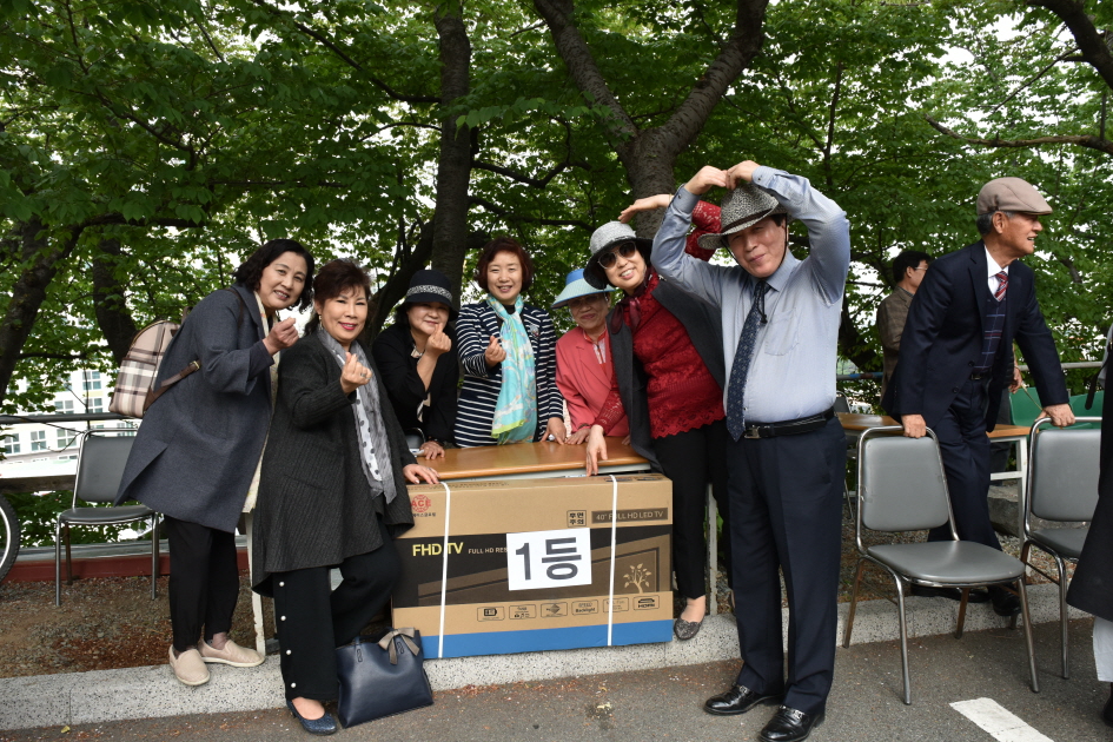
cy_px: 389
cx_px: 539
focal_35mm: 26
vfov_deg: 49.5
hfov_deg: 69.4
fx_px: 804
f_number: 9
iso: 800
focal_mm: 24
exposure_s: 1/320
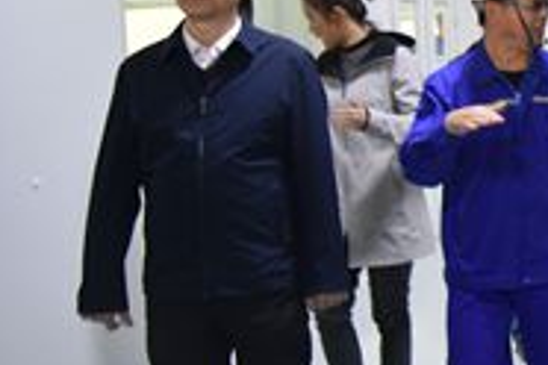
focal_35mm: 80
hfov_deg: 21.9
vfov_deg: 16.9
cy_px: 46
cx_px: 778
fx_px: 1218
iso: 5000
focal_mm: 27
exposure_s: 1/60
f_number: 4
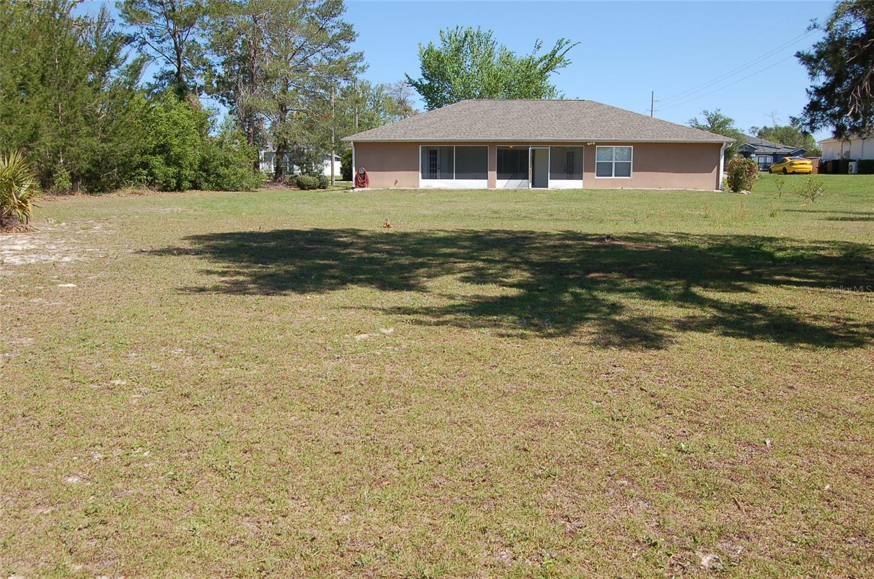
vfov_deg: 43.4
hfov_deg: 62.0
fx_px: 727
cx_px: 437
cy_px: 290
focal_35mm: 30
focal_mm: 20
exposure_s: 1/320
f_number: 9
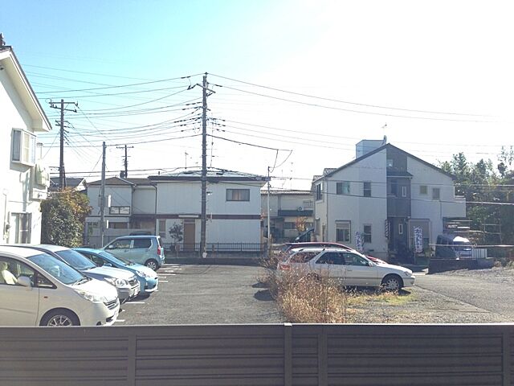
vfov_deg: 42.9
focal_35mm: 33
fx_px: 490
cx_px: 257
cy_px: 193
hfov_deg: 55.4
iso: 50
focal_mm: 4.12
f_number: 2.4
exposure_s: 1/861
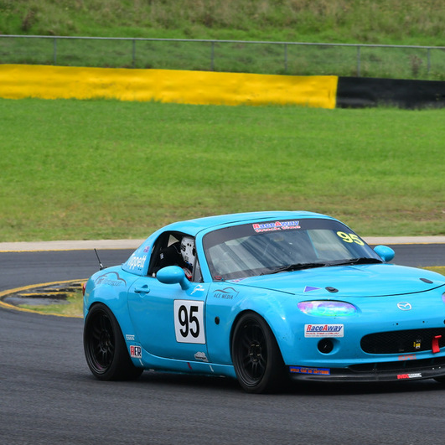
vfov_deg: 4.6
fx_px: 5585
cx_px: 329
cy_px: 223
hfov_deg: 4.6
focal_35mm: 384
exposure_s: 1/640
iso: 640
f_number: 11
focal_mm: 200
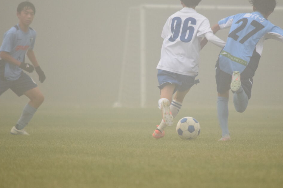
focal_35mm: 575
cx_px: 166
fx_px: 4519
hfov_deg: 3.6
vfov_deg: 2.4
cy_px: 80
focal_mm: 280
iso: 2000
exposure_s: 1/2500
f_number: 5.6
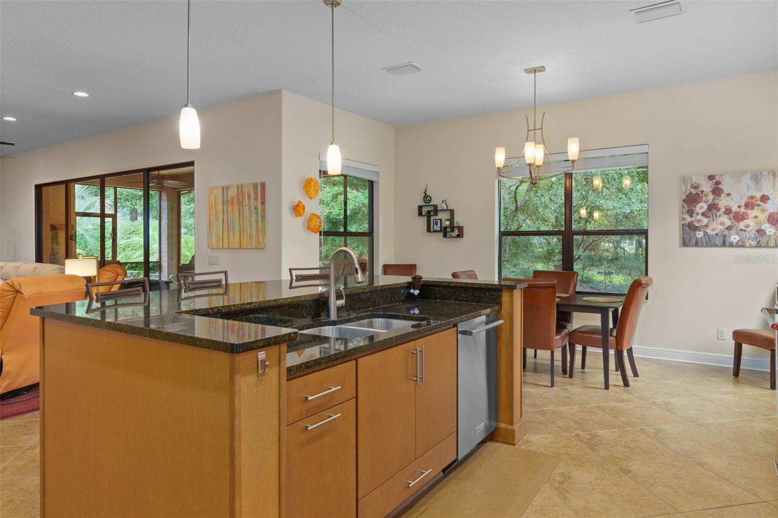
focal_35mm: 22
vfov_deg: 56.1
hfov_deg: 77.3
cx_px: 389
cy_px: 259
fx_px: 486
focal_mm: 15
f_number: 8
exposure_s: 1/1.25
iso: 320
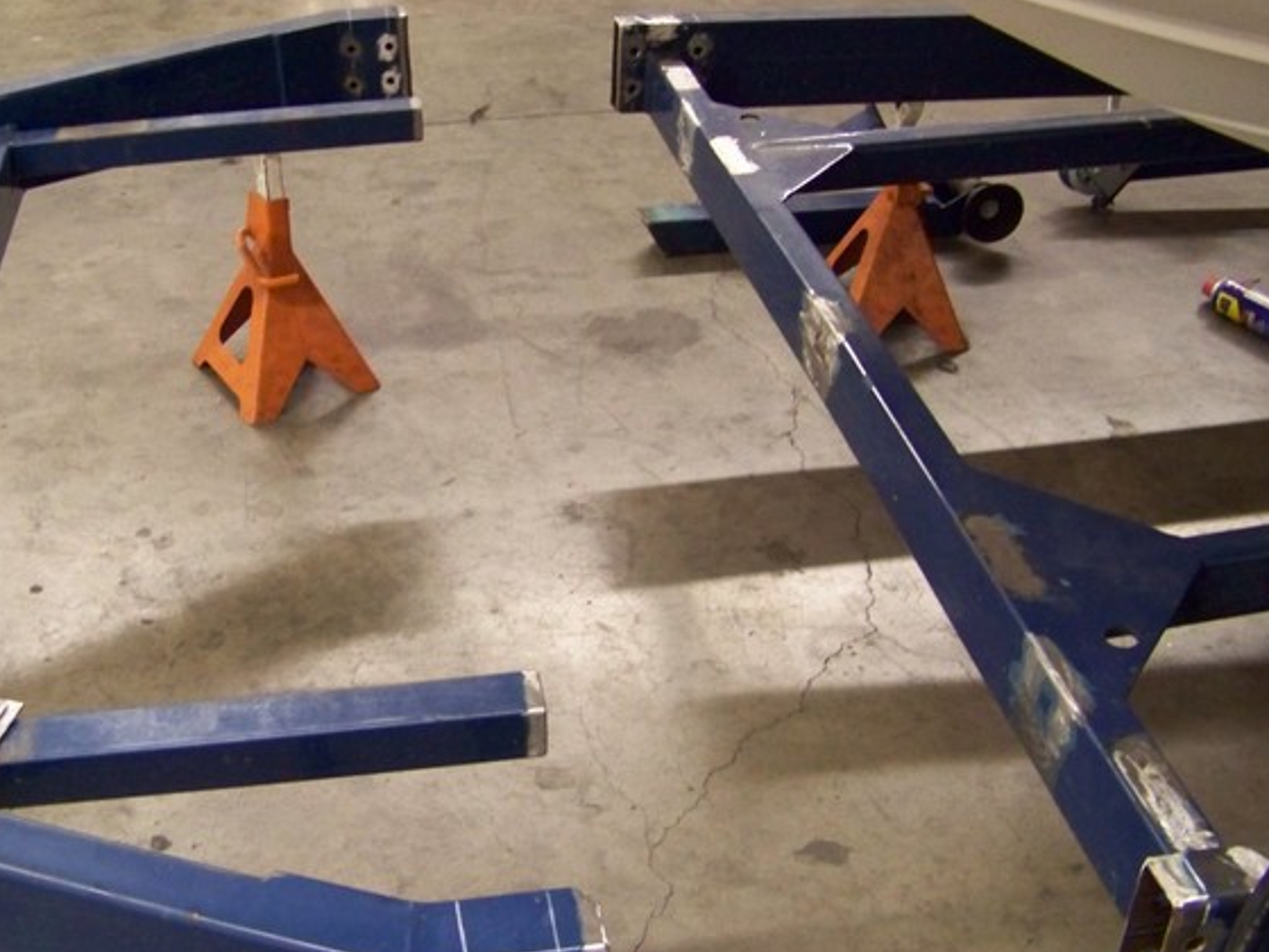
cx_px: 567
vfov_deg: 32.2
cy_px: 479
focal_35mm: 45
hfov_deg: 42.0
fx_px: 1650
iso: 400
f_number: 2.8
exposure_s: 1/13
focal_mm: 5.85
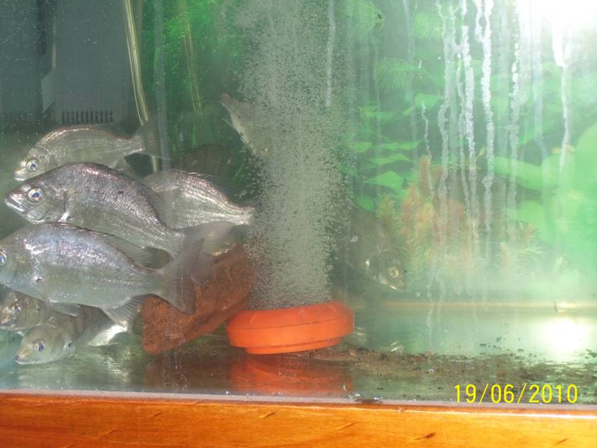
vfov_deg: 17.8
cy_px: 223
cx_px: 298
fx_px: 1432
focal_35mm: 83
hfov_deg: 23.6
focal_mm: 13.5
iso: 80
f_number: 4.1
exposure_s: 1/90
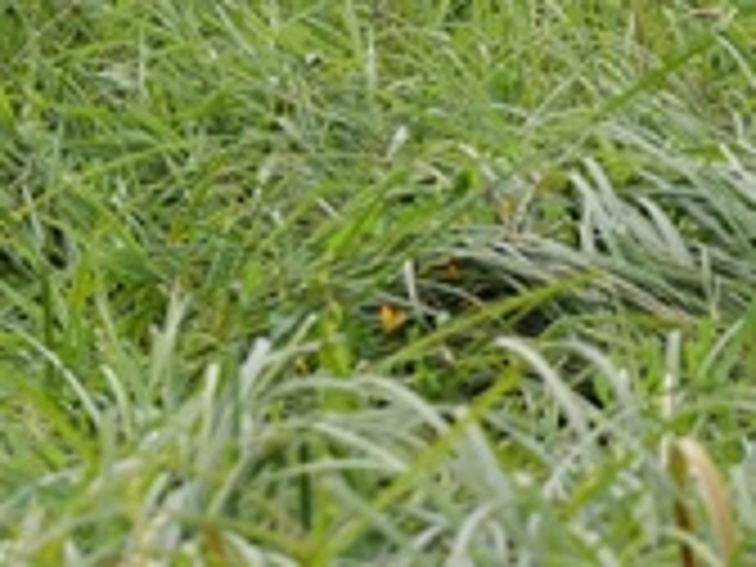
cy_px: -72
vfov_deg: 2.6
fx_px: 12470
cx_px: 315
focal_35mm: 571
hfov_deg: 3.5
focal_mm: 60
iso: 100
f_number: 4
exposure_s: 1/400
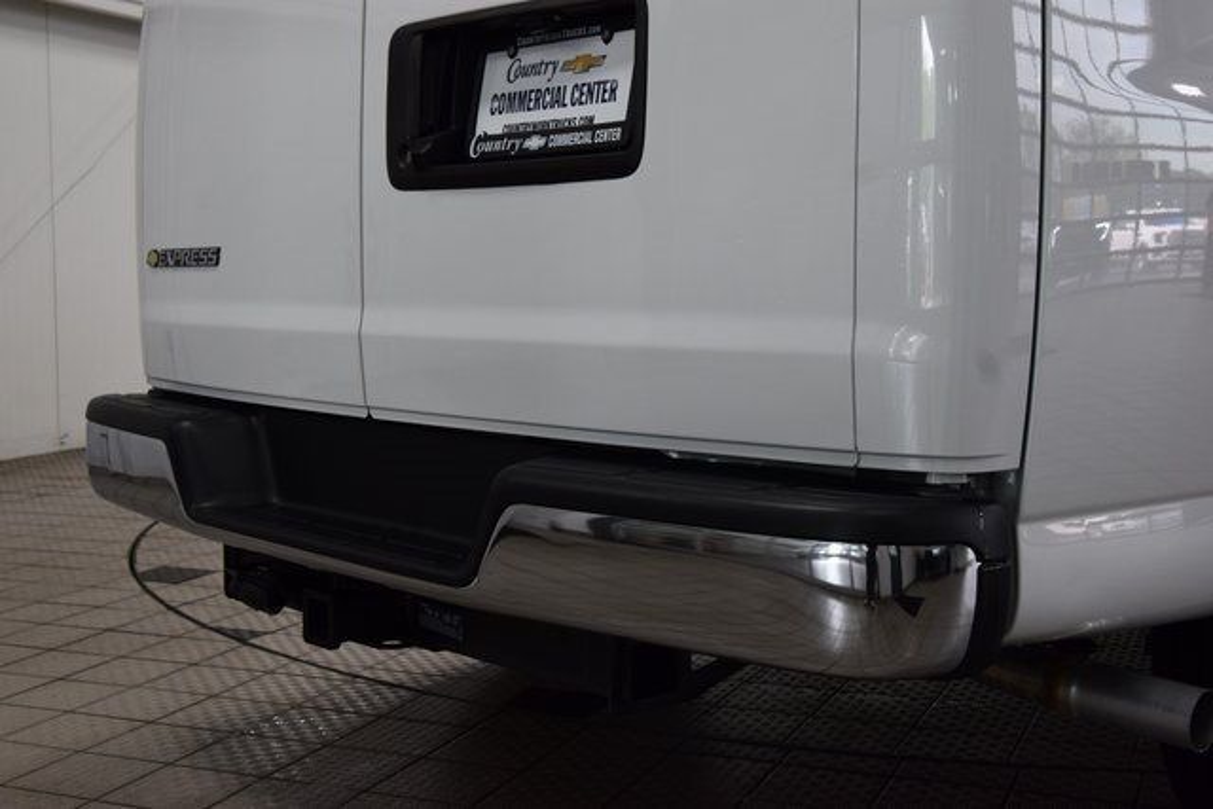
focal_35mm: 48
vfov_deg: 28.1
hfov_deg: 41.1
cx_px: 606
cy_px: 404
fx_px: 1618
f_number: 8
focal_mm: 32
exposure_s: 1/60
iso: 900
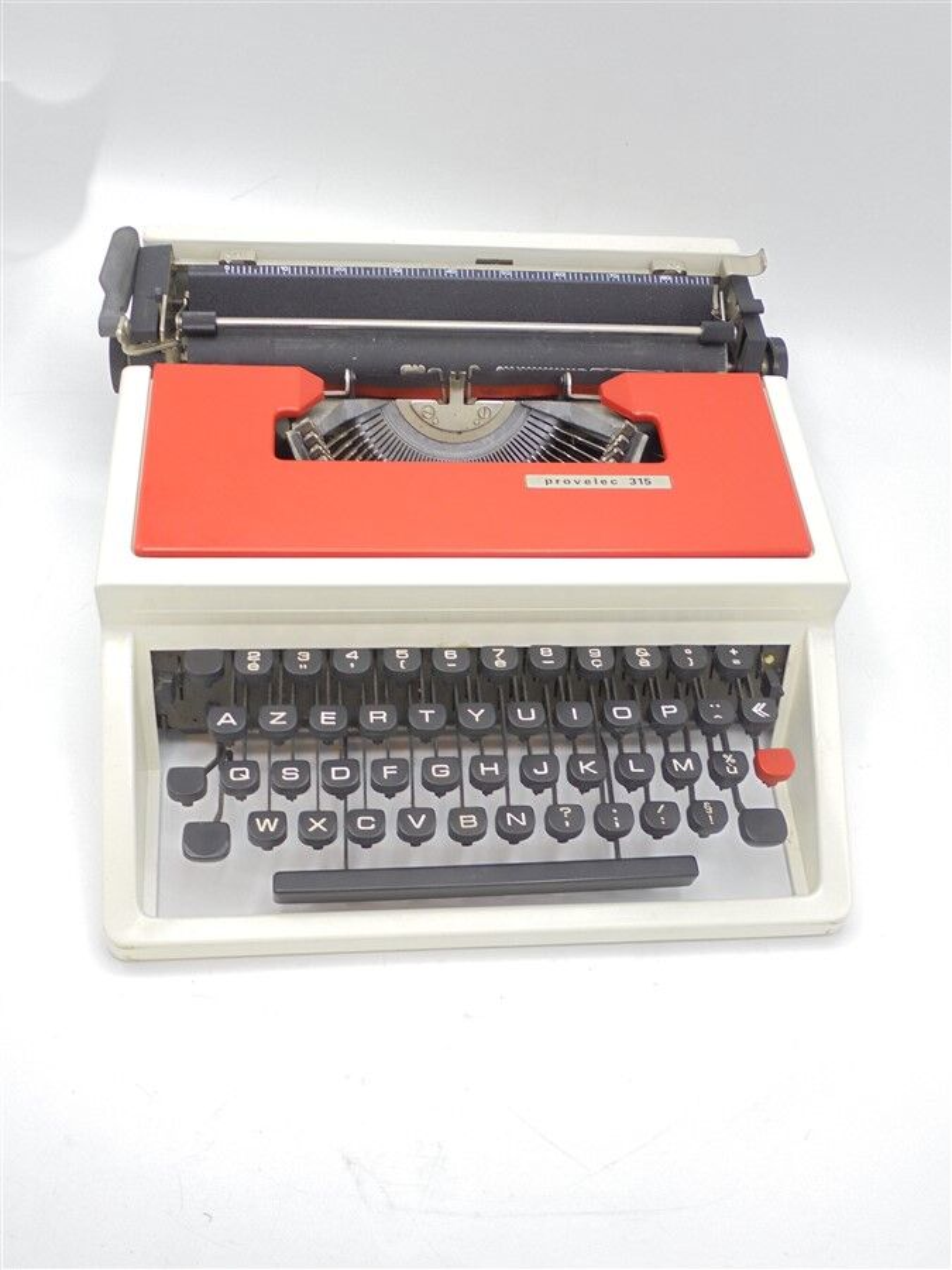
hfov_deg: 41.8
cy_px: 635
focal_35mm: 34
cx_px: 476
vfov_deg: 54.0
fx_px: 1247
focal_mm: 6.1
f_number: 4
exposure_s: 1/30
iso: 100
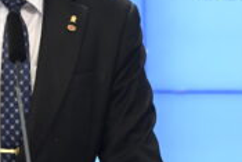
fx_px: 1520
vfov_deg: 6.1
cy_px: 21
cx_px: -28
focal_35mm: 226
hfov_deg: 9.0
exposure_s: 1/400
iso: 3200
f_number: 4
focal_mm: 88
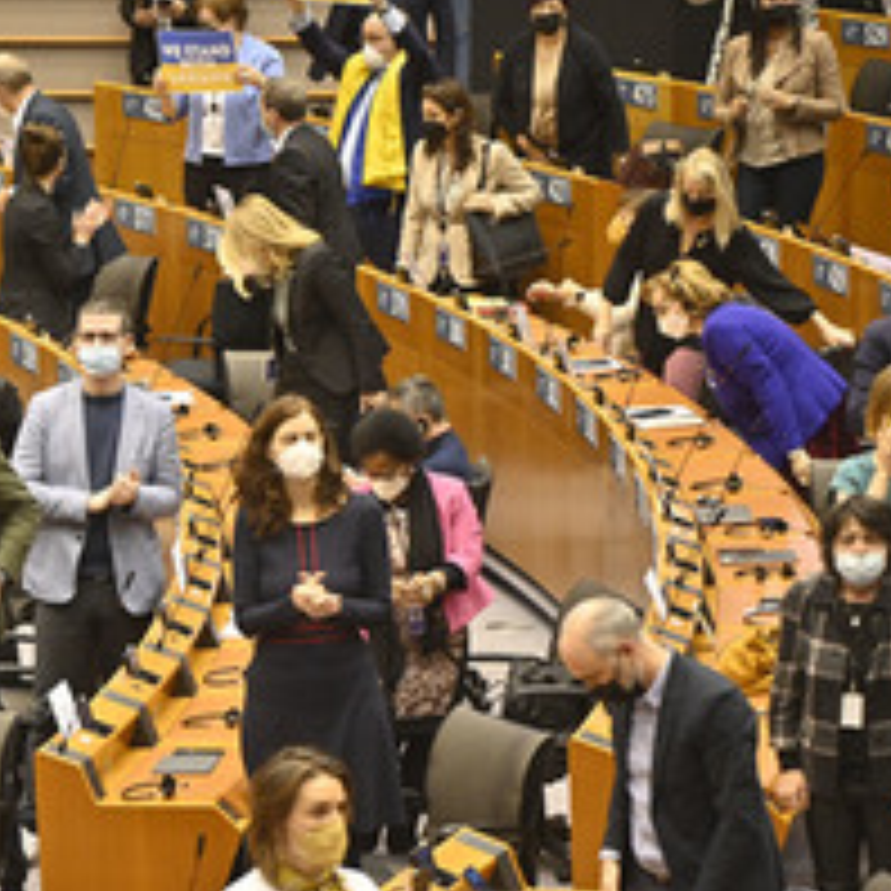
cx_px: -11
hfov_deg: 6.7
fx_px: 7601
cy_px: 562
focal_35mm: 261
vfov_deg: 6.7
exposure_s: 1/200
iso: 2500
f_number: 5.6
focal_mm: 135
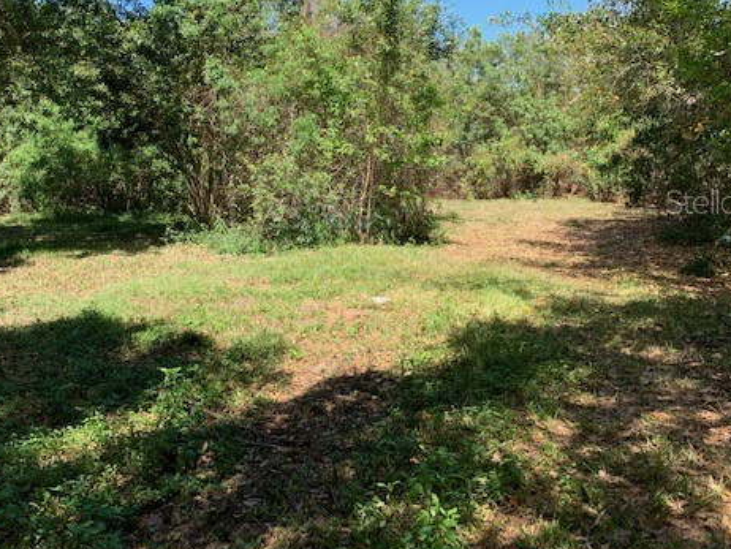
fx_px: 761
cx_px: 309
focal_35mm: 36
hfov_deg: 51.1
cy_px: 201
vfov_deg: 39.4
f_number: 1.8
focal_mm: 4.25
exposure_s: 1/727
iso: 25
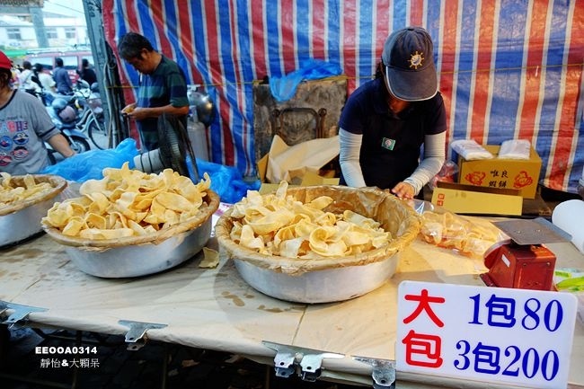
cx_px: 292
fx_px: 389
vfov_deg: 53.1
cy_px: 194
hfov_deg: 73.8
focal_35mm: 24
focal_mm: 8.8
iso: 200
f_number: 1.8
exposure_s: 1/30
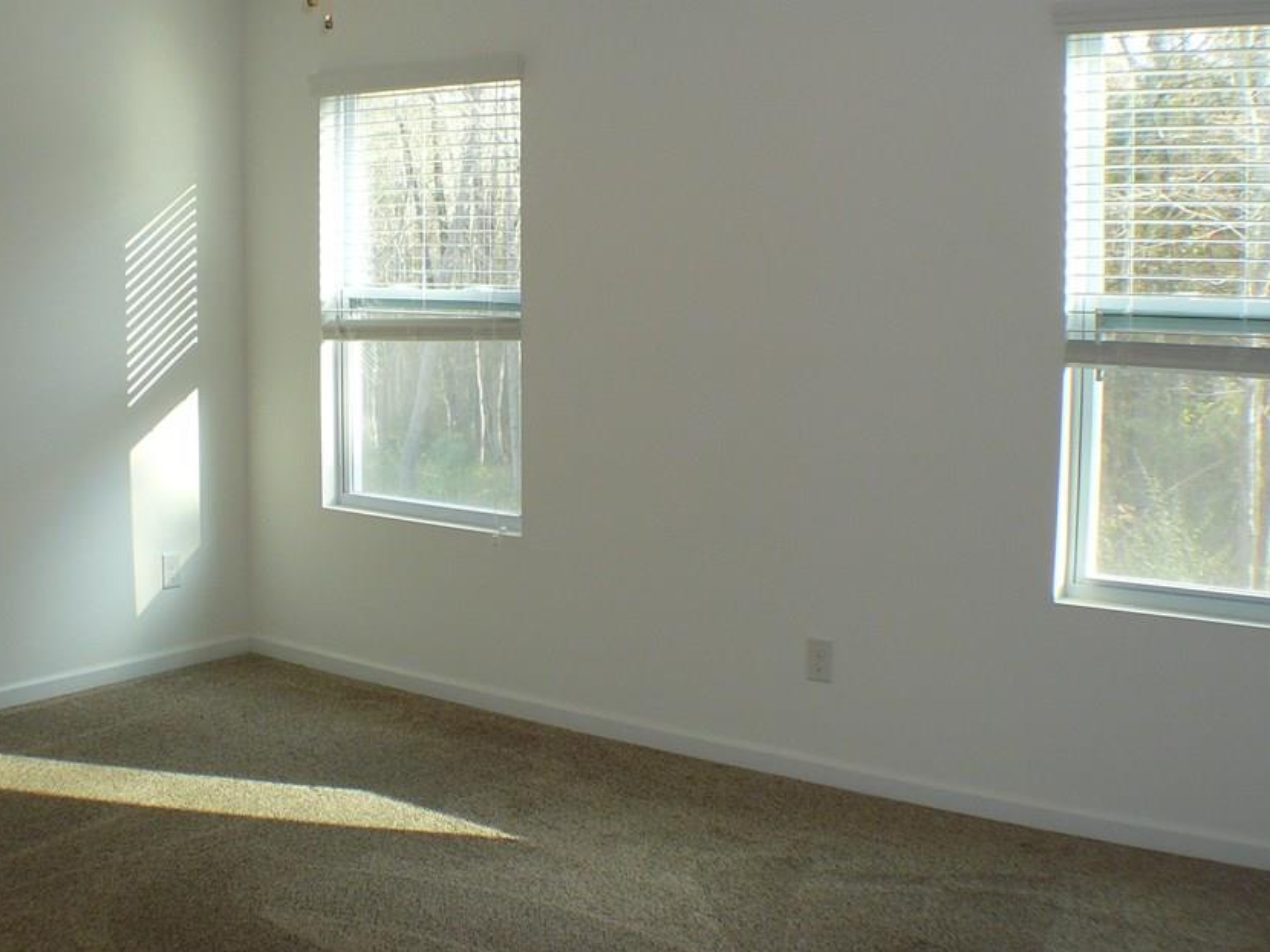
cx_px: 615
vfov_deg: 25.2
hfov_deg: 33.2
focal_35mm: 58
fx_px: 2127
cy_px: 392
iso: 100
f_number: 3.3
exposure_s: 1/40
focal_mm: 7
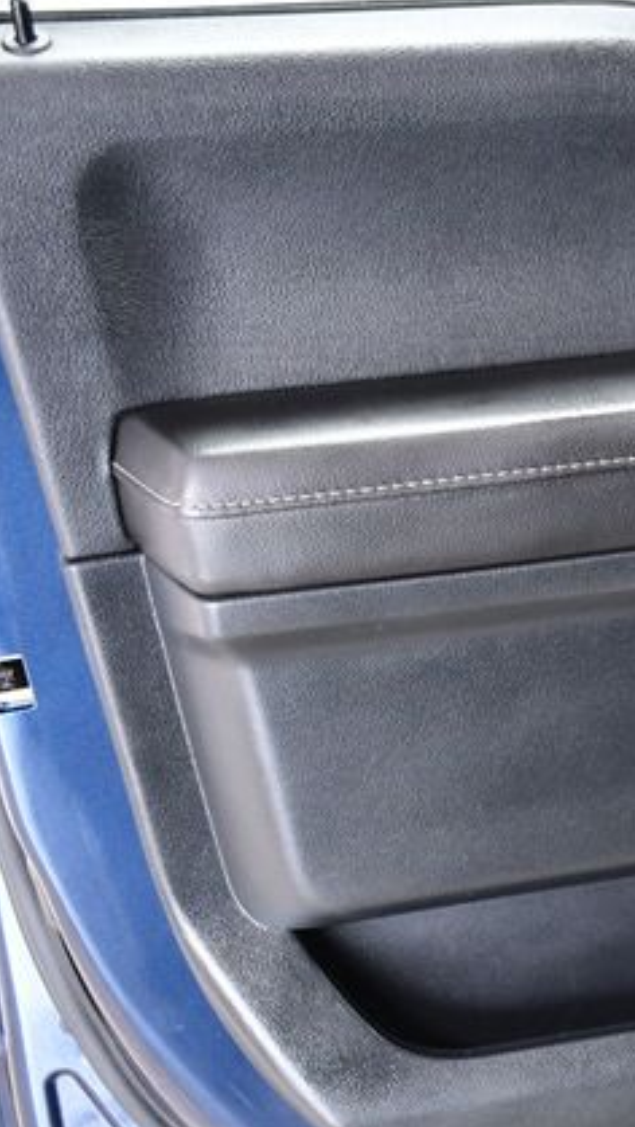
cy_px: 565
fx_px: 1914
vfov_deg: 32.8
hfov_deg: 17.5
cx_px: 856
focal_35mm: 64
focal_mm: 27
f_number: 4.5
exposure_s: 1/80
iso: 2500
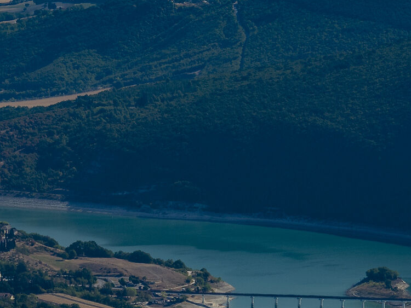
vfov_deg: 2.6
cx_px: 83
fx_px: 6841
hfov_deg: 3.4
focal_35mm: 576
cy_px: 259
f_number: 2.8
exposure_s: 1/500
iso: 64
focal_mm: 90
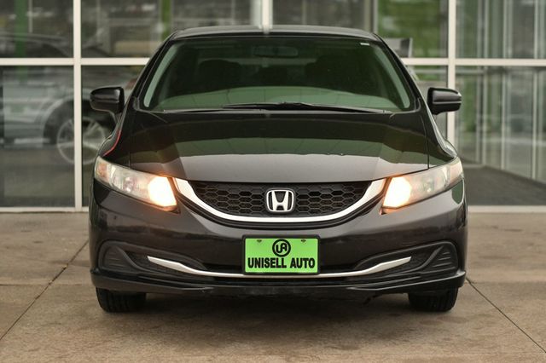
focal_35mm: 75
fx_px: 1137
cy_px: 182
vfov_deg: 18.2
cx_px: 273
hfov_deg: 27.0
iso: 1400
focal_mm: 50
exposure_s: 1/640
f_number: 2
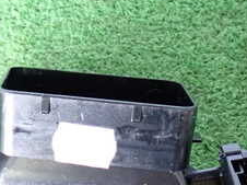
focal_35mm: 85
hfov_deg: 23.0
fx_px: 606
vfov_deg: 16.6
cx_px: 92
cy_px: 221
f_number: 2.4
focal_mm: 5.79
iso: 640
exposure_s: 1/30
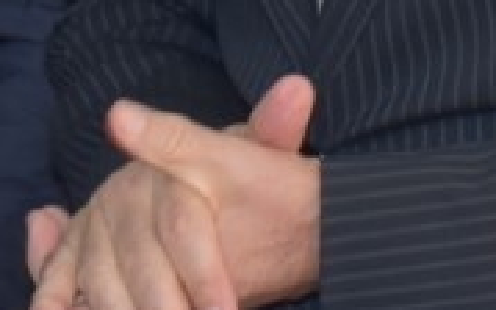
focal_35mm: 315
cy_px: -401
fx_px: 4259
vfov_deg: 4.1
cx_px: 244
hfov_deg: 6.7
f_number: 5
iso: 800
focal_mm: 32
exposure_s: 1/100
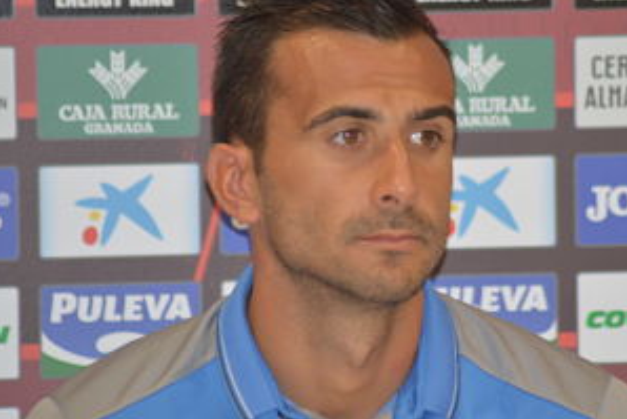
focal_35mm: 483
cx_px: 396
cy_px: 211
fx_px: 8416
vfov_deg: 2.8
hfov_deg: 4.3
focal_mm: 240
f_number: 5.3
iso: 800
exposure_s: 1/60
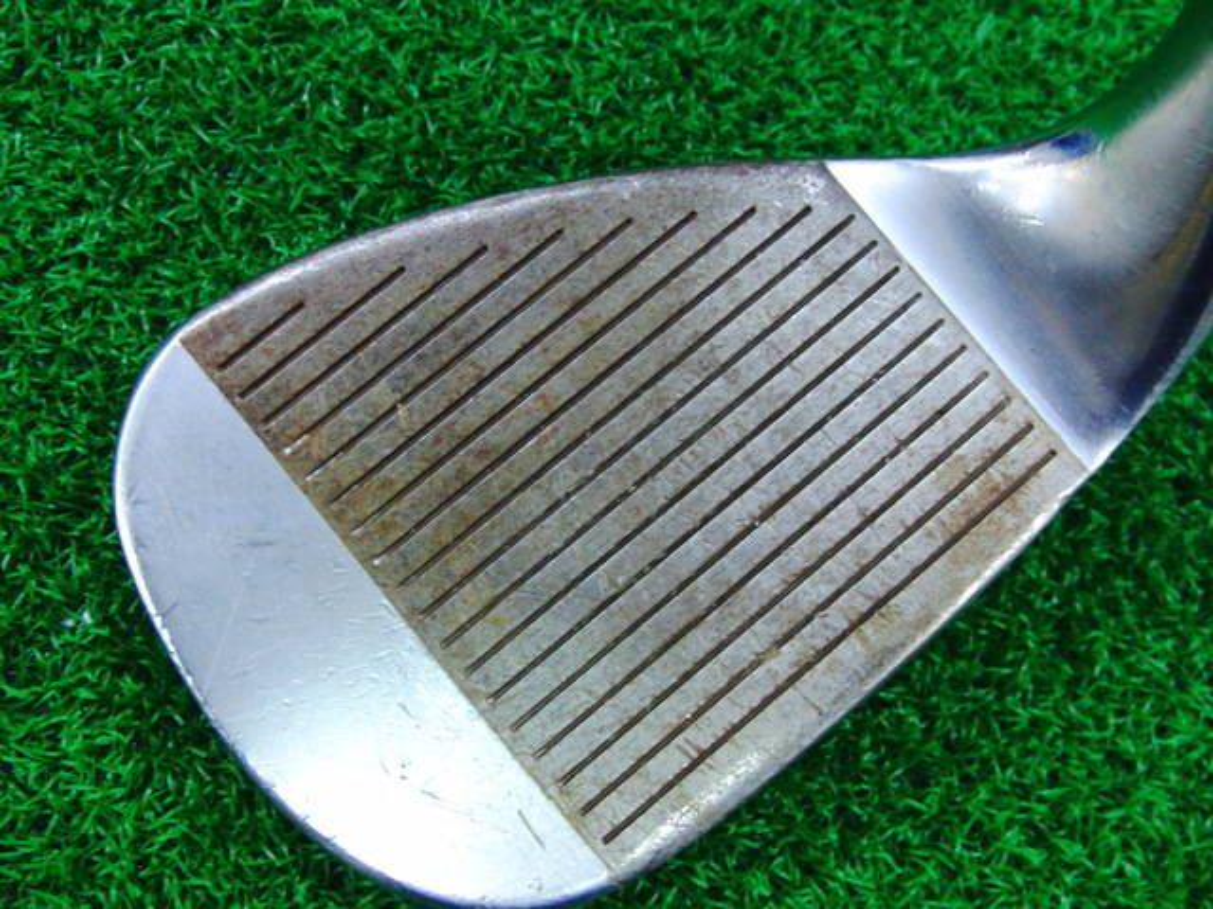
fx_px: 1297
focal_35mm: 37
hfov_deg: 50.1
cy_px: 454
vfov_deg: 38.7
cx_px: 606
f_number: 3.6
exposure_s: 1/40
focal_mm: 6.42
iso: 400
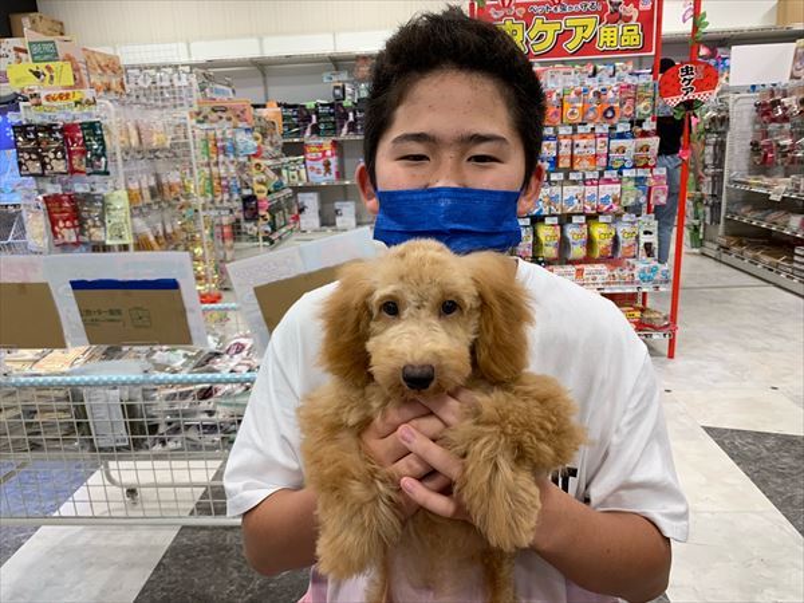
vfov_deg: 53.1
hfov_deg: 67.3
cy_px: 302
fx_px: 604
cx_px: 402
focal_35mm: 26
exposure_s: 1/100
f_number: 1.8
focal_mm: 4.25
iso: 100
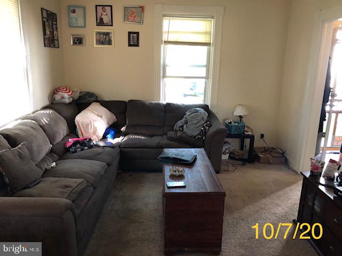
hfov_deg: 63.4
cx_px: 171
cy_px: 128
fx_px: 277
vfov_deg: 49.7
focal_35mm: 28
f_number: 1.8
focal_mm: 3.99
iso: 80
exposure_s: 1/15
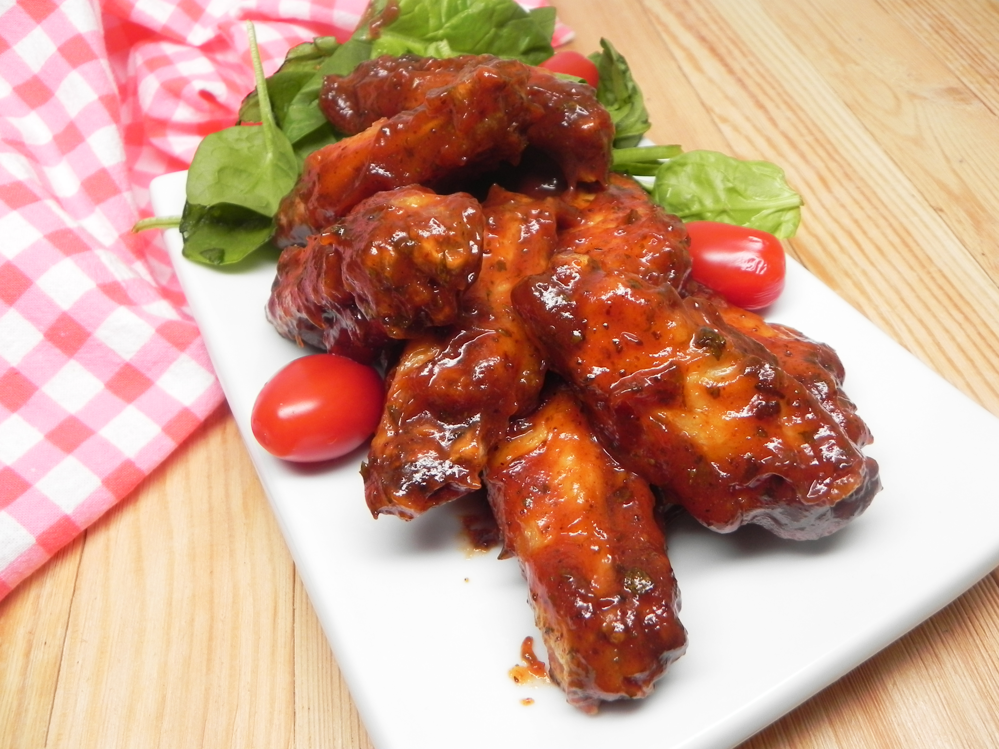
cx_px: 500
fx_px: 837
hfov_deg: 61.7
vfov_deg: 48.2
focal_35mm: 29
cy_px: 374
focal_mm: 5.2
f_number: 2.8
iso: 160
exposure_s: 1/39
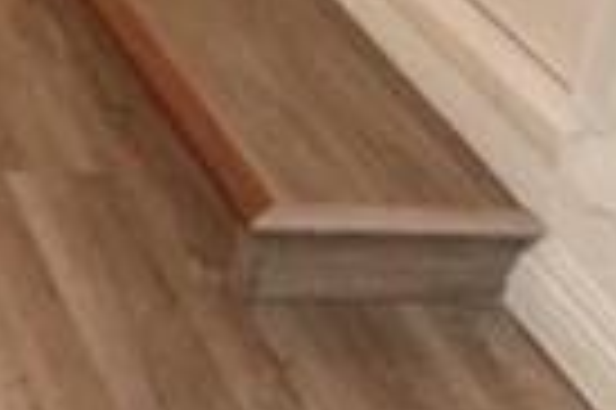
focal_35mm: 119
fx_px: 2034
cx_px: -623
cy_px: -153
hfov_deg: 14.3
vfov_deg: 11.1
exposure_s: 1/60
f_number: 3.5
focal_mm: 10
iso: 450
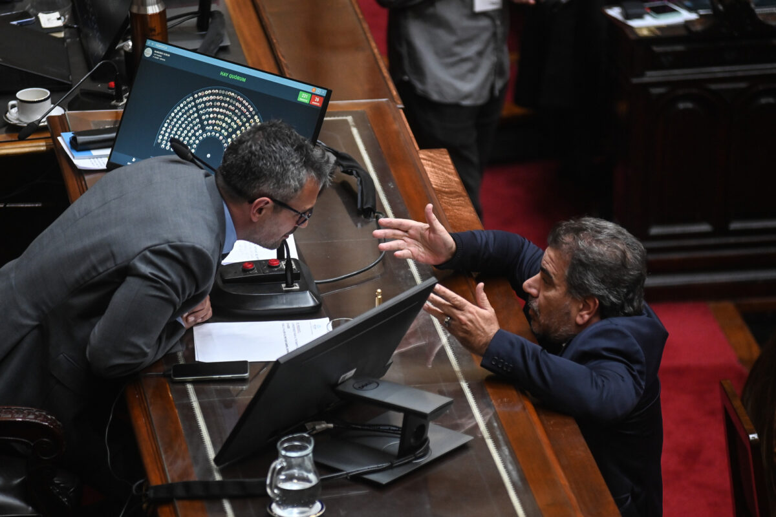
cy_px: 258
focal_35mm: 200
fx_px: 4311
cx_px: 388
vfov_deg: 6.9
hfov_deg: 10.3
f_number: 2.8
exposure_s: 1/400
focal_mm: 200
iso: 2500
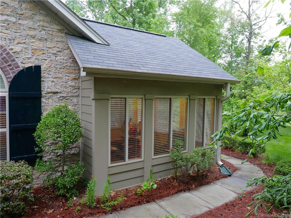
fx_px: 202
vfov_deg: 56.8
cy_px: 109
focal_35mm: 24
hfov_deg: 71.6
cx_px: 146
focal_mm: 12
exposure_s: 1/60
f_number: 2.8
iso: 640
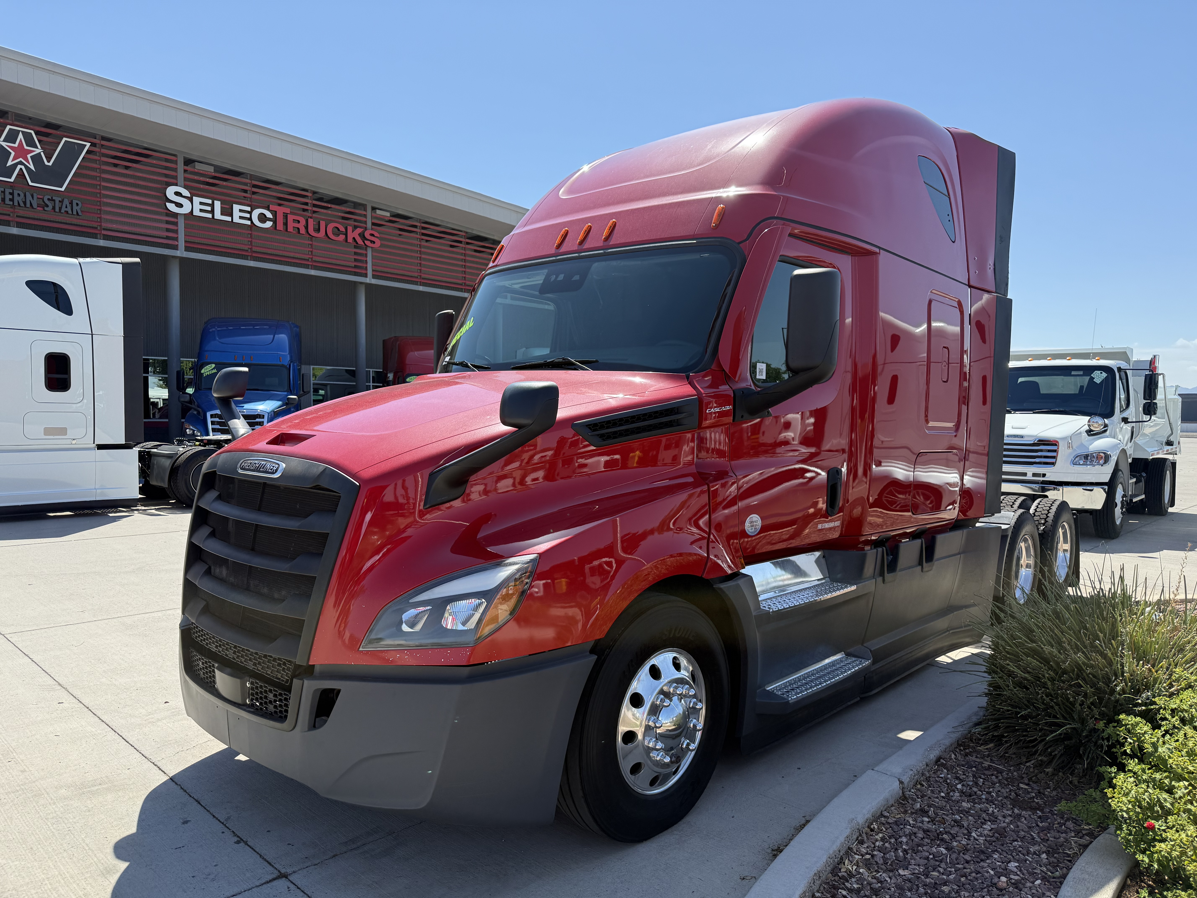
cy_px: 449
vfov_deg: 56.8
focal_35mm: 24
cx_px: 598
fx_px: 830
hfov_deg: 71.6
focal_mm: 6.76
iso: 100
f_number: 1.78
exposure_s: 1/3021
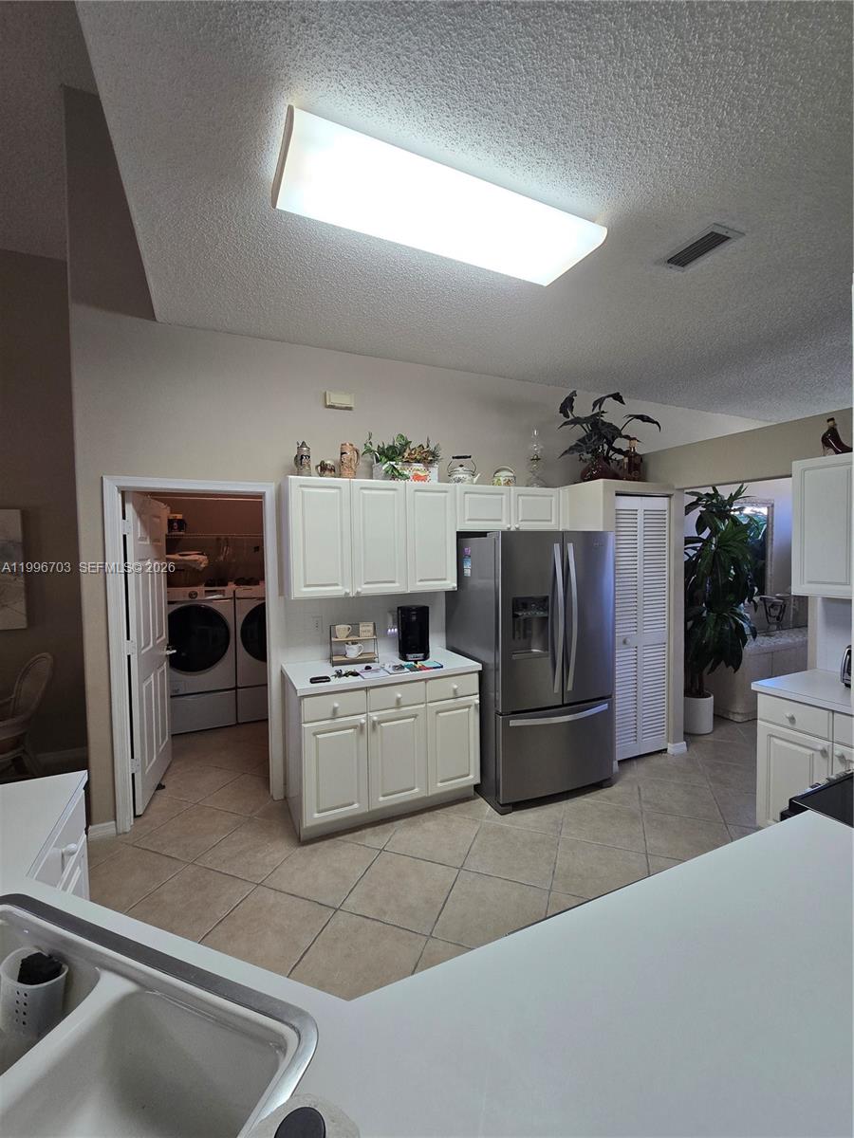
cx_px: 427
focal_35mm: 13
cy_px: 569
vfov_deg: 106.2
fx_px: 428
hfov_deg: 89.9
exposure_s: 1/60
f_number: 2.2
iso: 100
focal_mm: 2.2
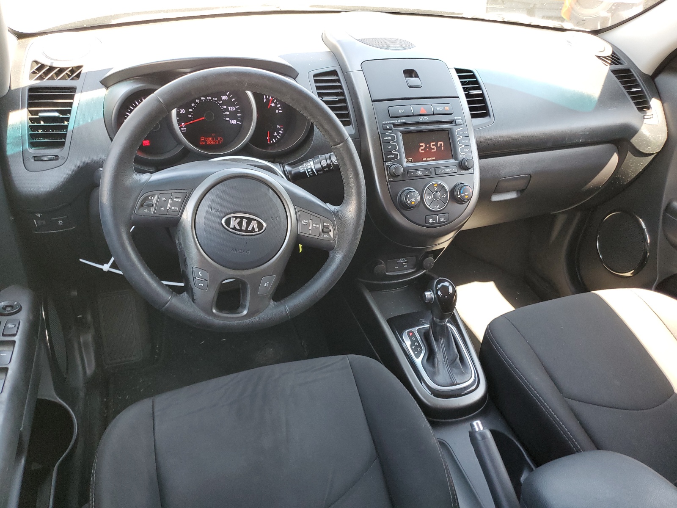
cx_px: 338
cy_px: 254
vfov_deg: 53.1
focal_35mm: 26
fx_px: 508
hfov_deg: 67.3
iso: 85
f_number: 1.5
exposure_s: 1/120
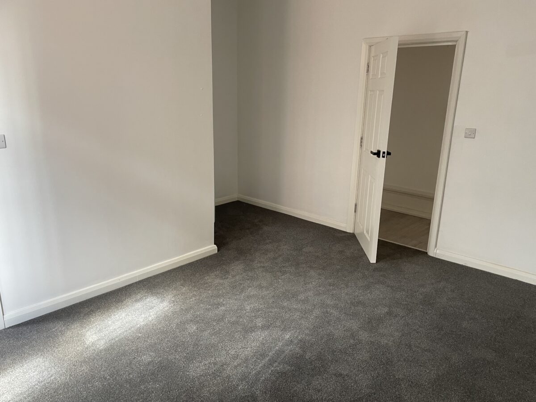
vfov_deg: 53.1
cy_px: 201
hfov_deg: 67.3
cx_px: 268
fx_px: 403
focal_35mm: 26
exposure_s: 1/83
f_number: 1.6
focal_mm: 4.2
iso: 125
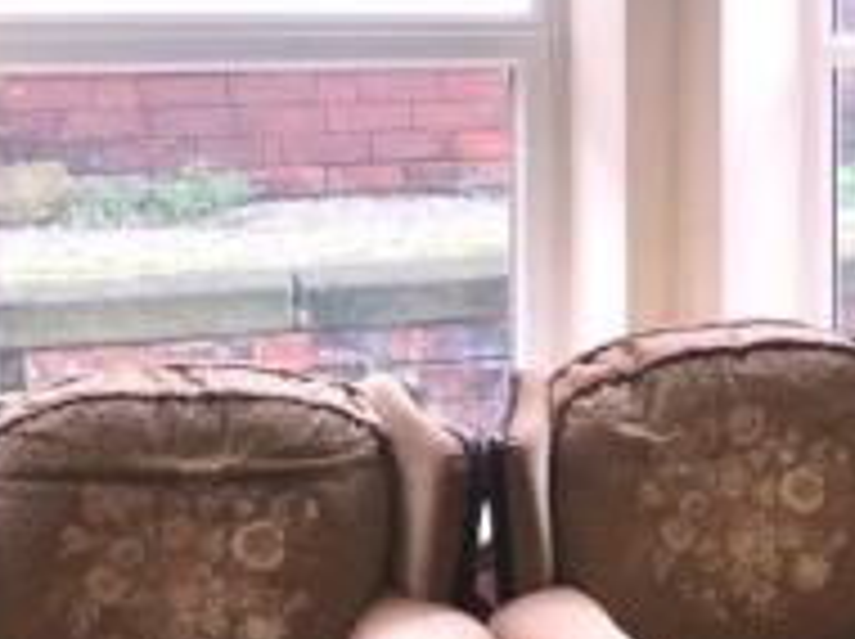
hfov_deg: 21.4
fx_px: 2121
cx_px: 983
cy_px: 70
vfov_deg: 16.9
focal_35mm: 86
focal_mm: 3.99
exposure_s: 1/120
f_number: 1.8
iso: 100
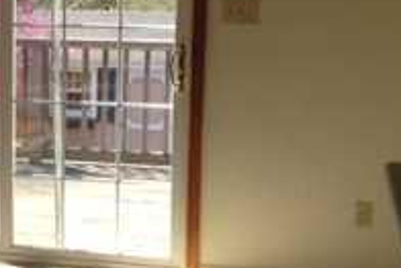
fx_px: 1326
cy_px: 166
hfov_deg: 16.5
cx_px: -65
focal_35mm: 119
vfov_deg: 11.5
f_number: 2.4
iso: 50
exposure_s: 1/314
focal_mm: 4.28
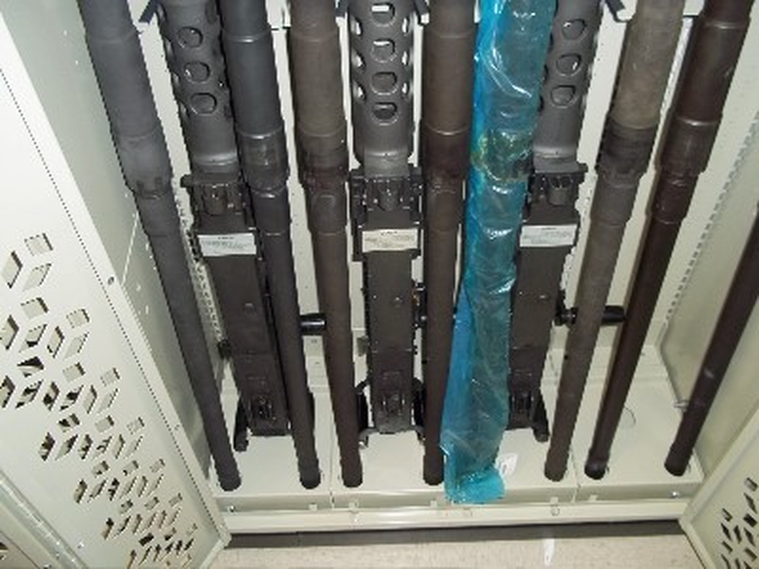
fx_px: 789
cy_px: 284
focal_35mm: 36
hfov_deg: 51.4
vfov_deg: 39.7
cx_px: 380
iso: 160
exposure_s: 1/30
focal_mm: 6.5
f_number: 3.1
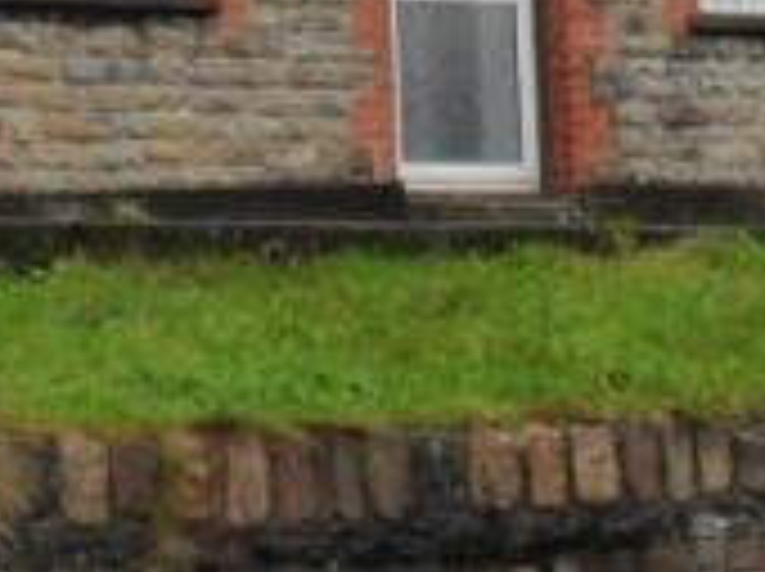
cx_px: 173
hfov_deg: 13.0
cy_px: -408
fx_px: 3332
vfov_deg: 9.4
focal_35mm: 151
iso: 100
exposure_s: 1/45
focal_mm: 7.8
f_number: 4.5
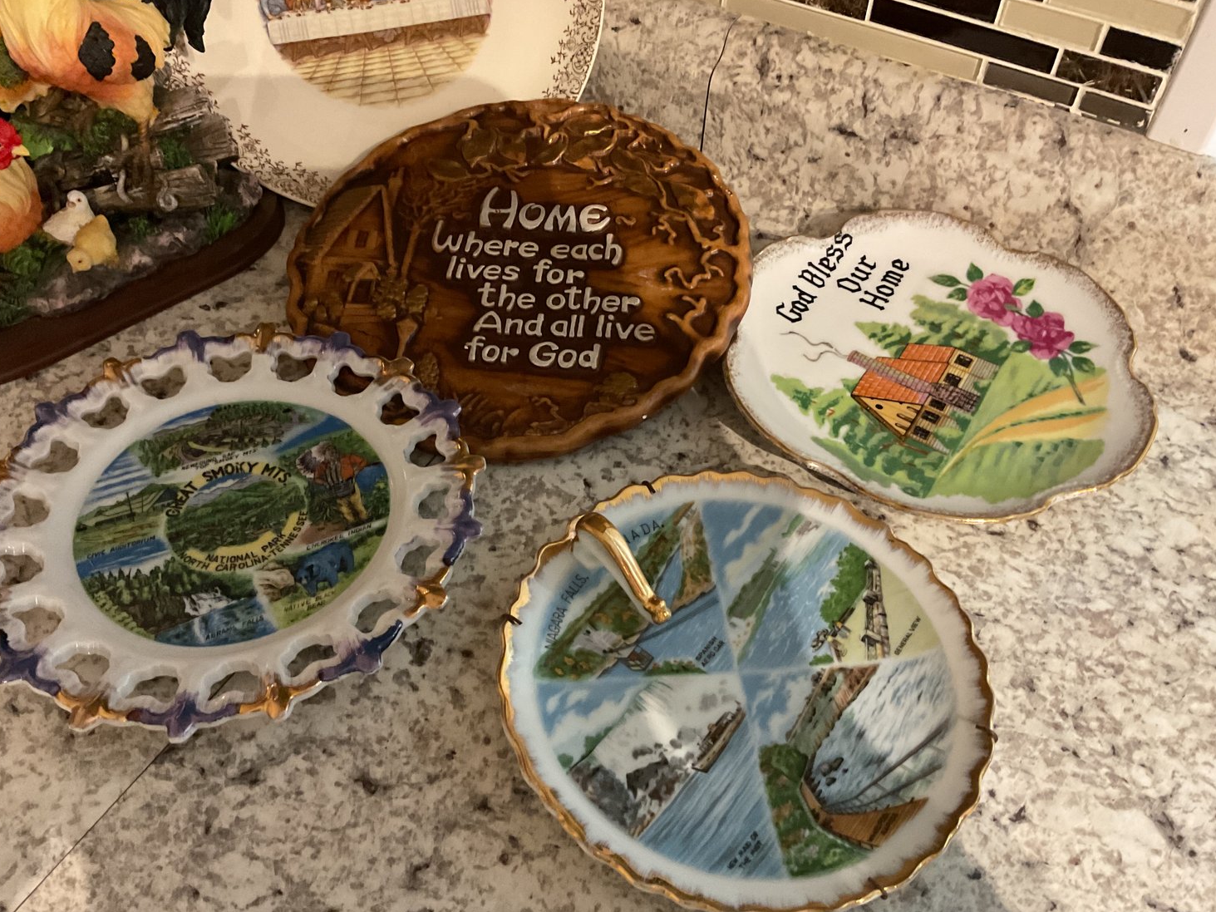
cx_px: 603
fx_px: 1054
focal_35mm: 30
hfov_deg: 60.0
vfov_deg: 46.8
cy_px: 468
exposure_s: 1/30
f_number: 1.8
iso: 320
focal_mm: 3
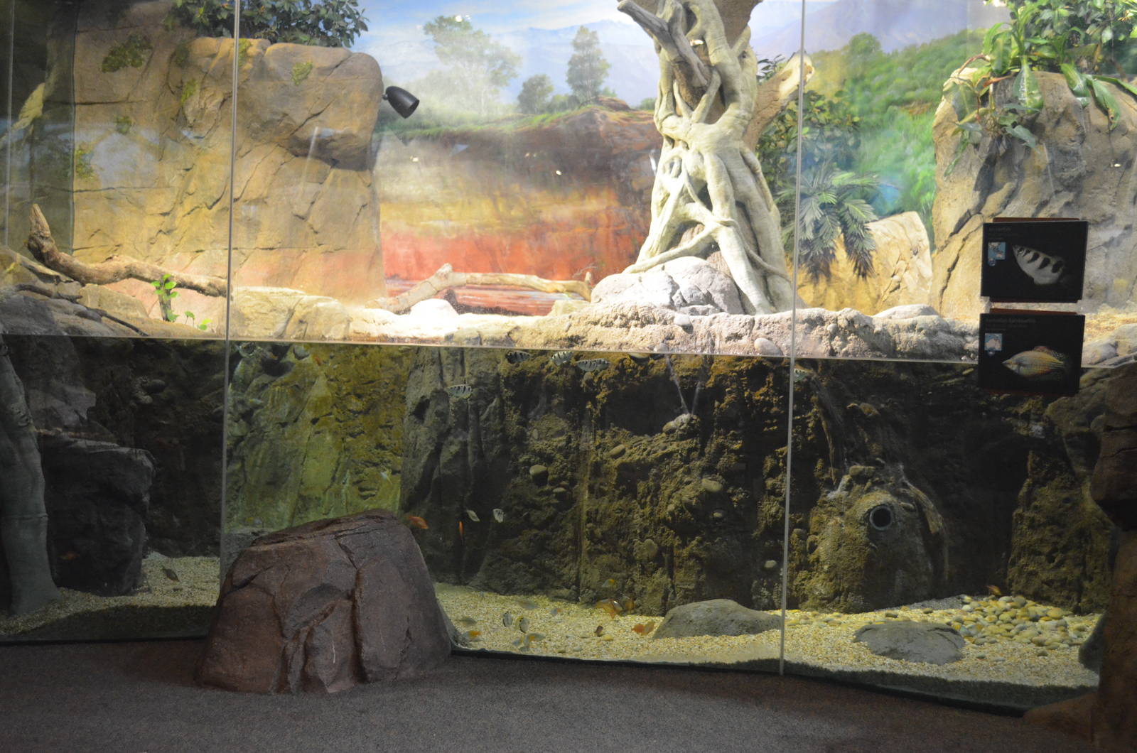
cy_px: 376
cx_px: 568
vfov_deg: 34.1
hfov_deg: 49.6
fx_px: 1229
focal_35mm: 39
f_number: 4.2
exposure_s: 1/30
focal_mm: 26
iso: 3200
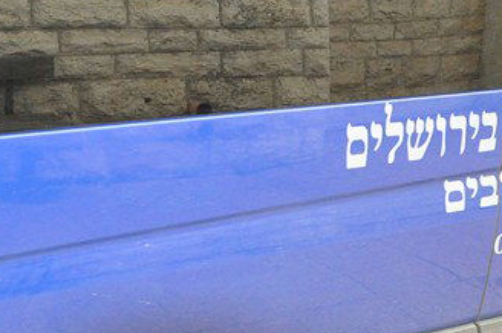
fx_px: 867
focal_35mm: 62
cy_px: 50
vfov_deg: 21.4
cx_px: 200
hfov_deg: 32.2
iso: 2000
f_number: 5
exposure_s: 1/80
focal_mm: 17
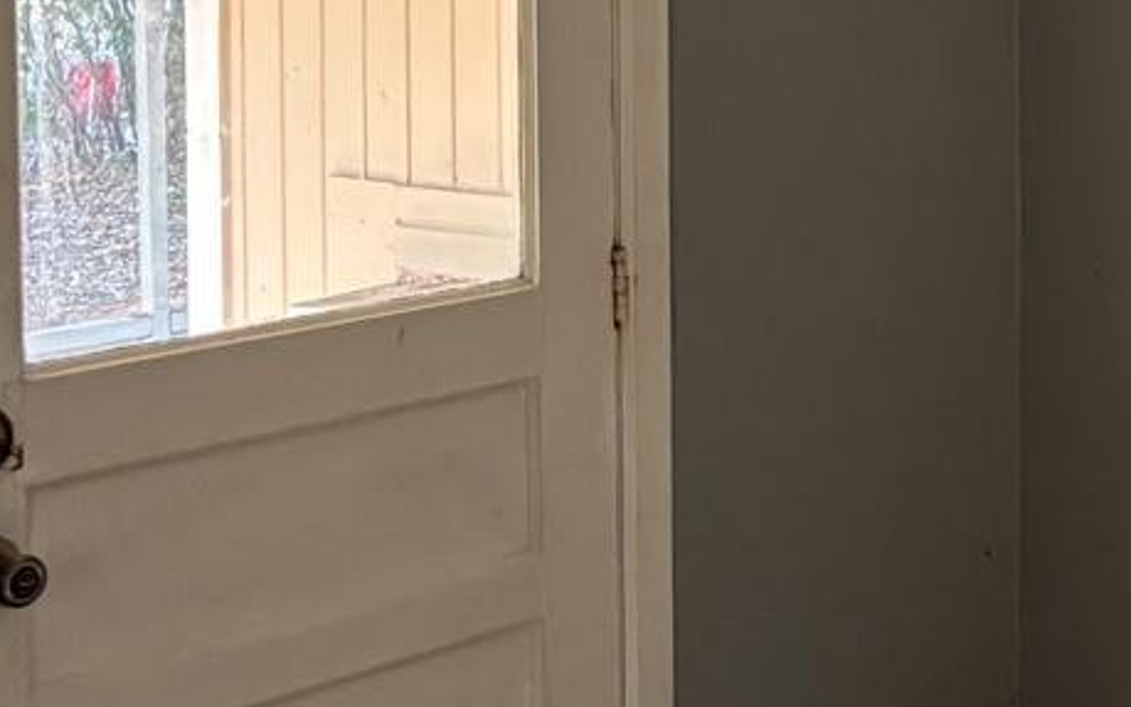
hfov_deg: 19.6
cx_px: 1547
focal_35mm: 96
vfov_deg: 13.4
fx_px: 2959
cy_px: -39
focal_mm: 5.96
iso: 200
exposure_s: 1/60
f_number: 1.6
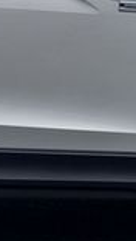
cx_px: -96
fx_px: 1190
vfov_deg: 11.2
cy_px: -111
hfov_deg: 6.4
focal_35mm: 186
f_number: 1.8
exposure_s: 1/814
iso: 50
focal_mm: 5.4
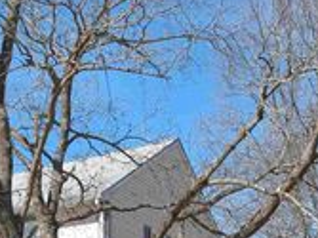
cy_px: 348
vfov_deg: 18.3
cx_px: 61
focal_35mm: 72
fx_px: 661
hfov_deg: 26.5
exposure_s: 1/1715
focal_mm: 6.9
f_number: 1.68
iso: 20
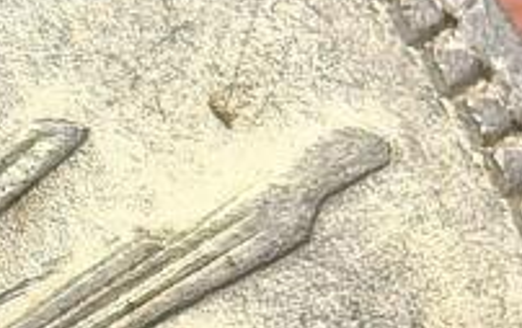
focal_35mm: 509
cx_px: -625
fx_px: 7253
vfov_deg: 2.6
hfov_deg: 4.1
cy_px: 963
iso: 125
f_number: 2
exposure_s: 1/100
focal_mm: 6.98
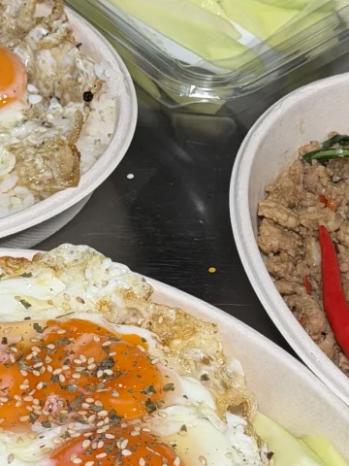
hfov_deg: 10.3
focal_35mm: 144
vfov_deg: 13.7
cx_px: 152
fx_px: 1936
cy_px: 234
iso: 64
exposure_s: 1/66
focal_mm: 6.76
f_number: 1.78
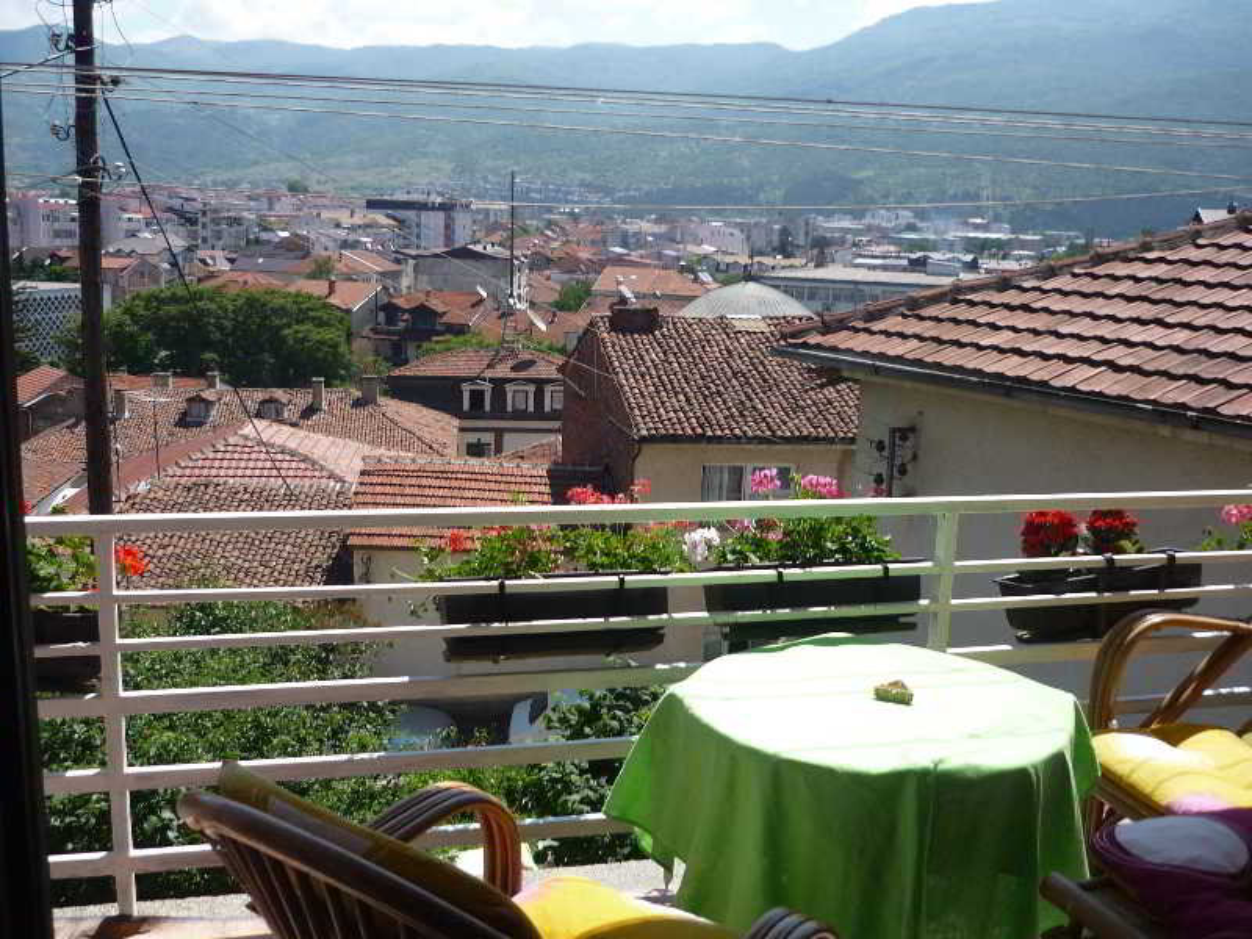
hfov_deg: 55.4
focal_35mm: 33
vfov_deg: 42.9
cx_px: 626
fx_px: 1194
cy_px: 470
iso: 100
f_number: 8
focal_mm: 5.5
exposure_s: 1/160
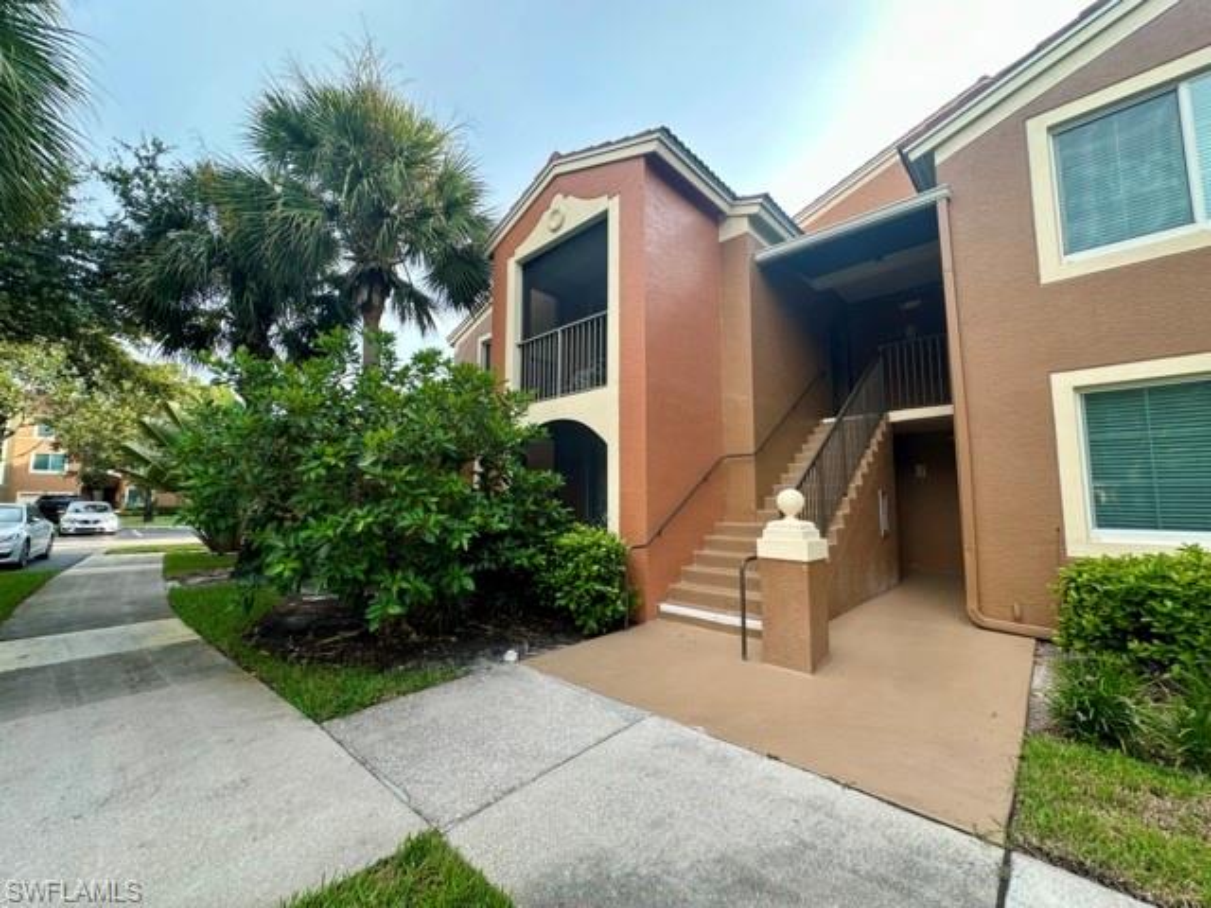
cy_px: 454
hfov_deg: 102.1
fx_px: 490
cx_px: 606
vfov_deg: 85.7
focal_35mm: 14
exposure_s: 1/185
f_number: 2.2
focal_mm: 2.22
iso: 40
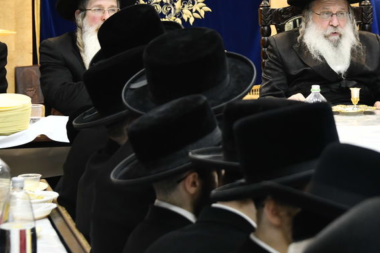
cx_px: 330
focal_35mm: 203
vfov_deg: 6.7
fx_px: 2142
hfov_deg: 10.1
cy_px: 16
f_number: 5.6
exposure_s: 1/125
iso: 800
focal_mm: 82
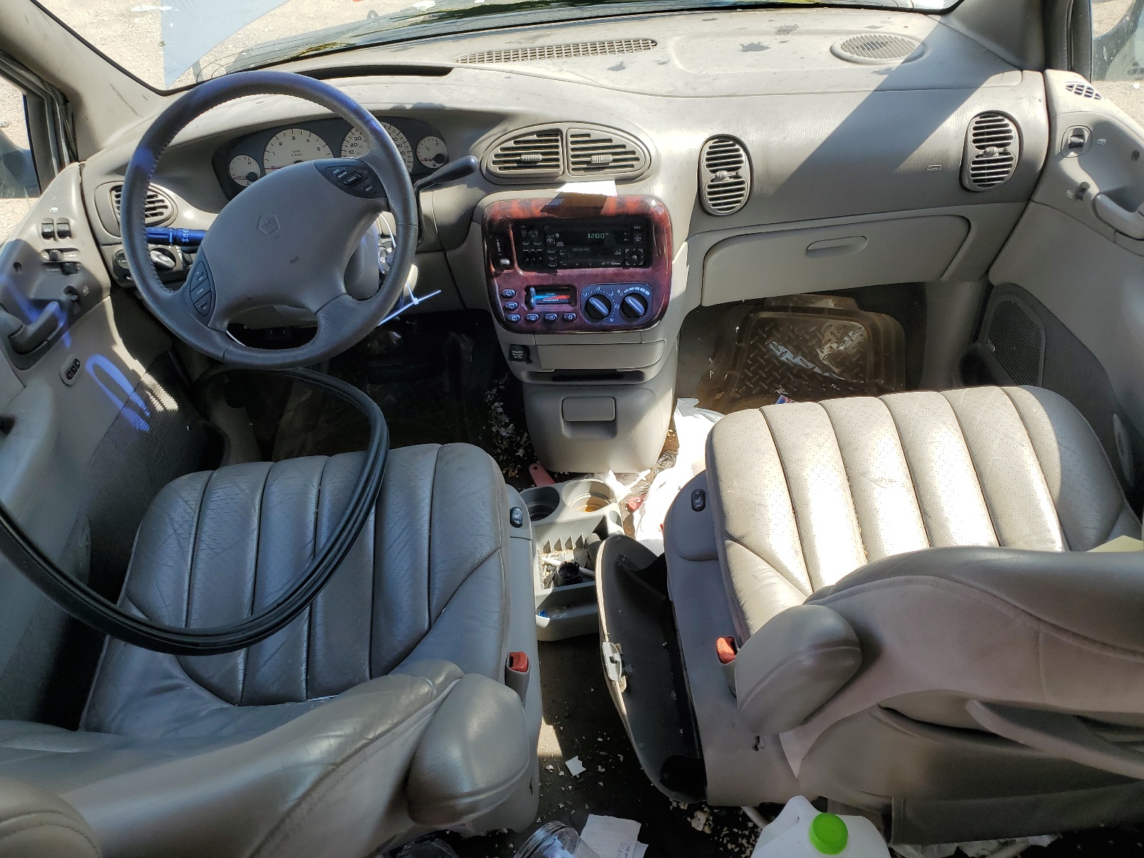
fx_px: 859
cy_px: 429
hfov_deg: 67.3
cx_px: 572
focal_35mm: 26
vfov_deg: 53.1
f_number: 1.5
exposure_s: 1/667
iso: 50
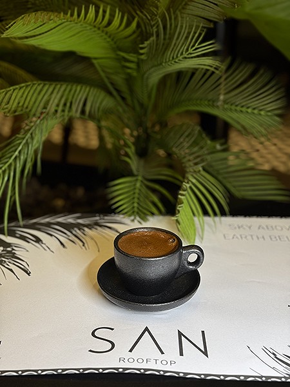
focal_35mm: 48
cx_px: 145
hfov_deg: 30.3
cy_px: 194
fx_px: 536
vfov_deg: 39.7
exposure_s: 1/50
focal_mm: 6.76
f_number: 1.78
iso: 64
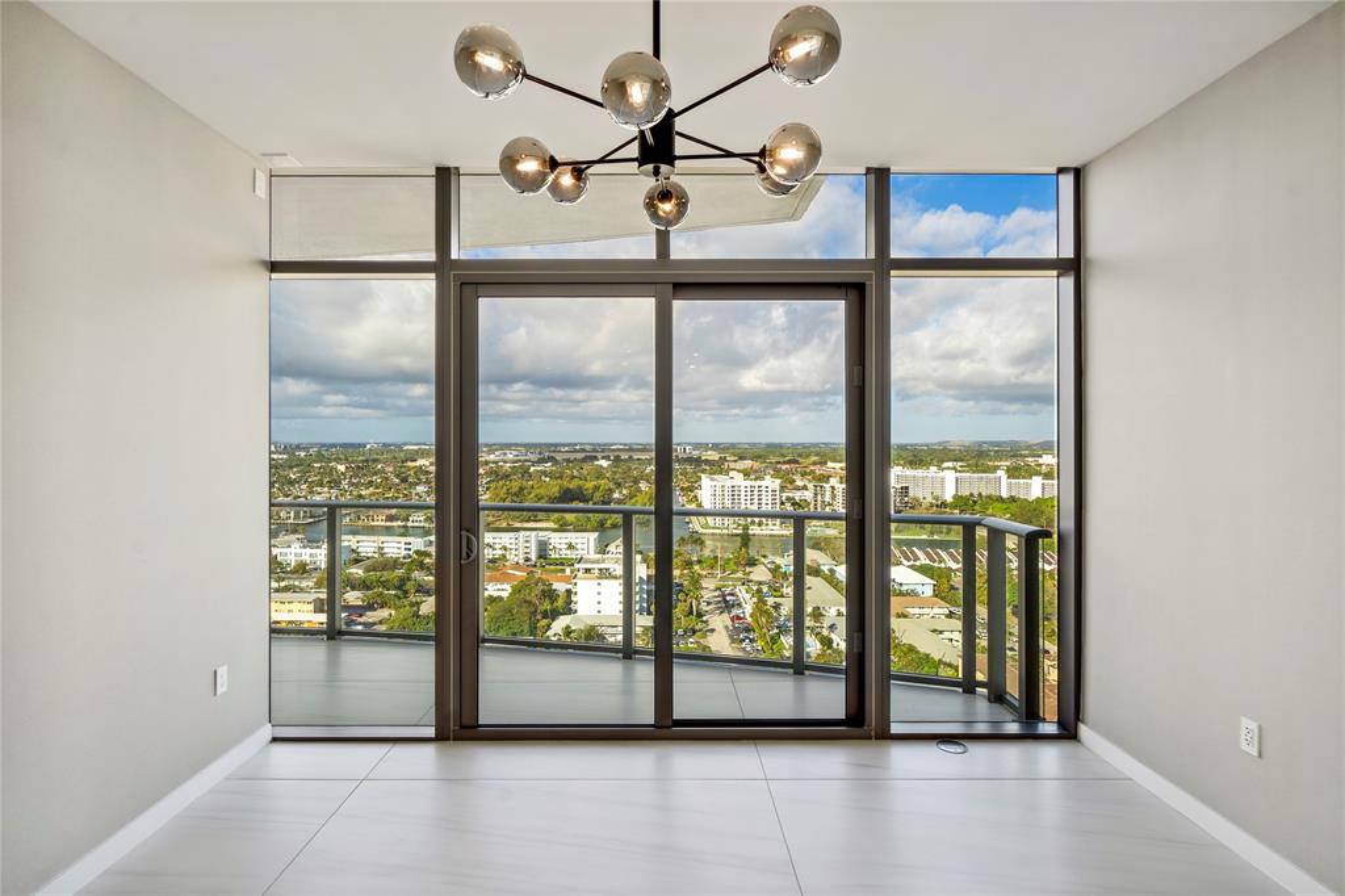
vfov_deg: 70.4
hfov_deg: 93.3
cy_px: 448
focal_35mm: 17
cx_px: 672
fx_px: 635
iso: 100
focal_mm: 17
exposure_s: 1/15
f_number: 8
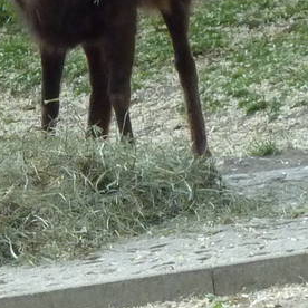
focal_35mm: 866
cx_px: 95
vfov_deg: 2.0
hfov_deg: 2.0
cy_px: -29
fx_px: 8718
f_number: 4.5
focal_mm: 27.8
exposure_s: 1/320
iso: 320
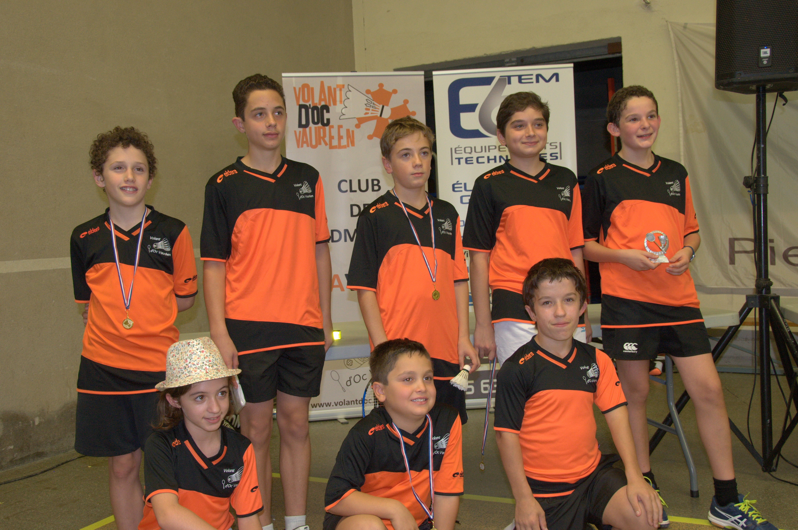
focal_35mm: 39
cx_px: 399
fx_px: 863
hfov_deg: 49.6
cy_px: 265
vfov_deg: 34.1
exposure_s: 1/60
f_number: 5.6
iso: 1250
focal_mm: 26
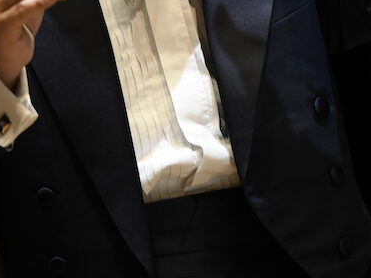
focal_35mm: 622
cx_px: 188
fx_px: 6664
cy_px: -26
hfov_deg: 3.2
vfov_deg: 2.4
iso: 1600
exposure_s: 1/250
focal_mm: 200
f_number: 2.8
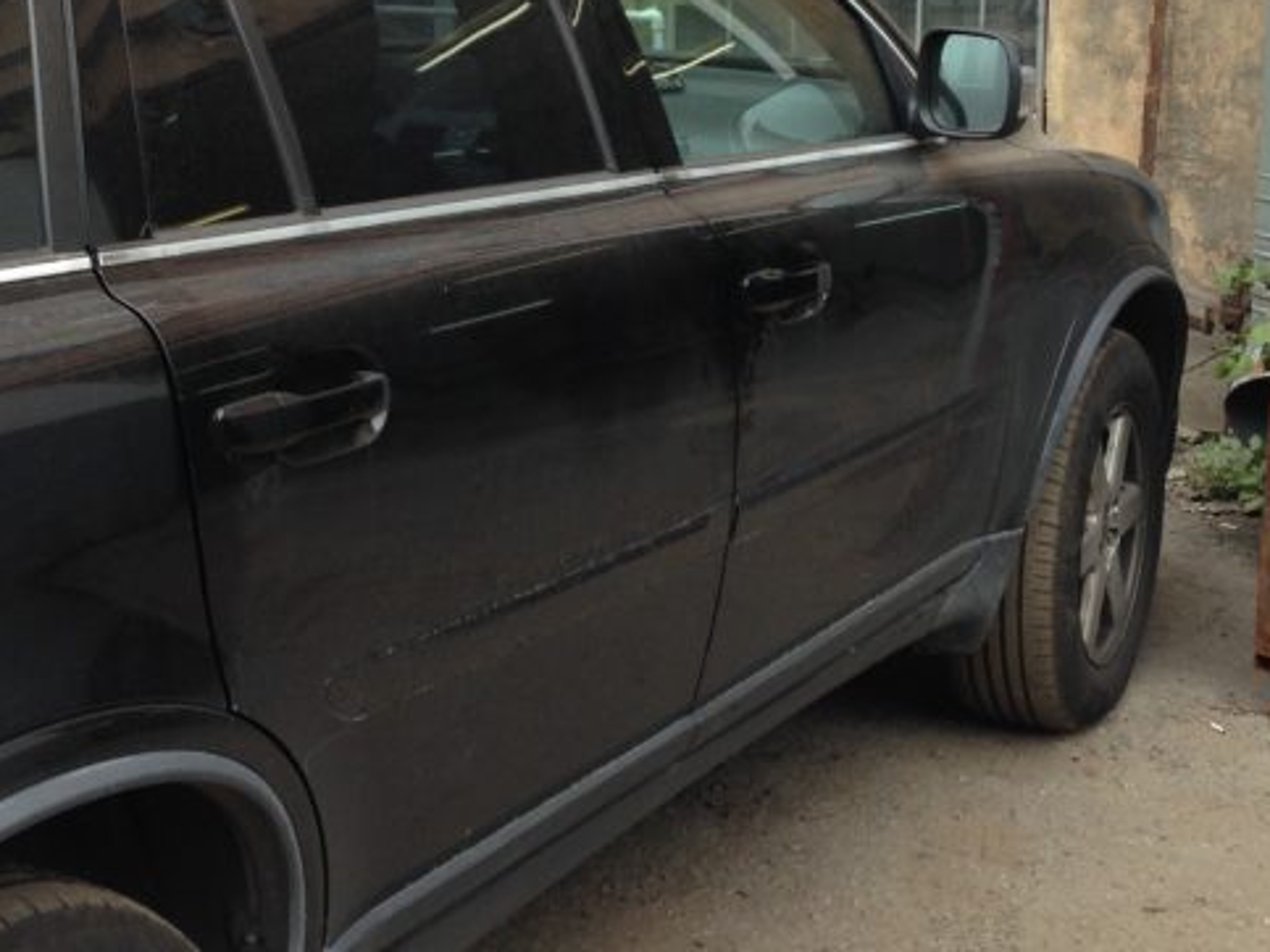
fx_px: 2568
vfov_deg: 20.8
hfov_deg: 27.7
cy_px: 237
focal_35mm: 70
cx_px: 539
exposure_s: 1/159
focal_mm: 4.12
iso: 50
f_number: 2.4
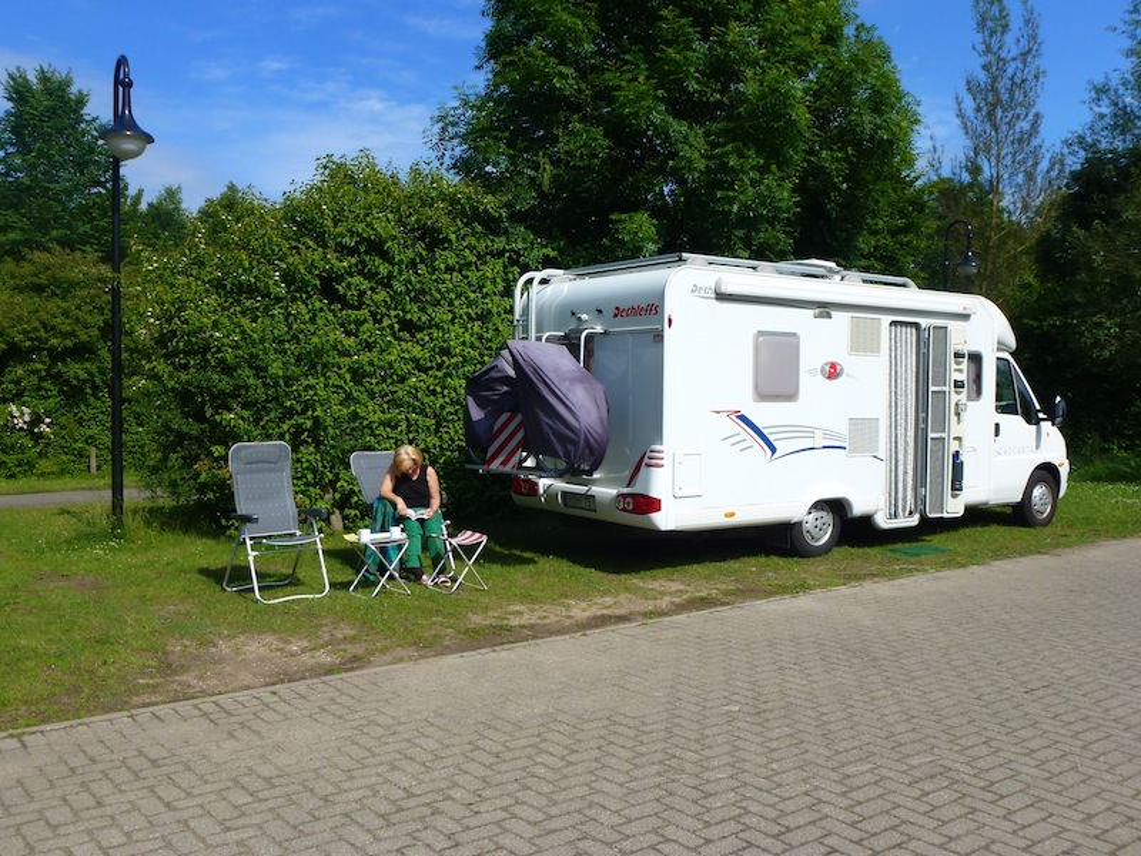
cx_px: 570
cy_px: 428
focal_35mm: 31
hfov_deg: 58.4
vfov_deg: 45.4
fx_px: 1022
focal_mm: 5.4
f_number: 4
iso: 100
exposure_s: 1/1000
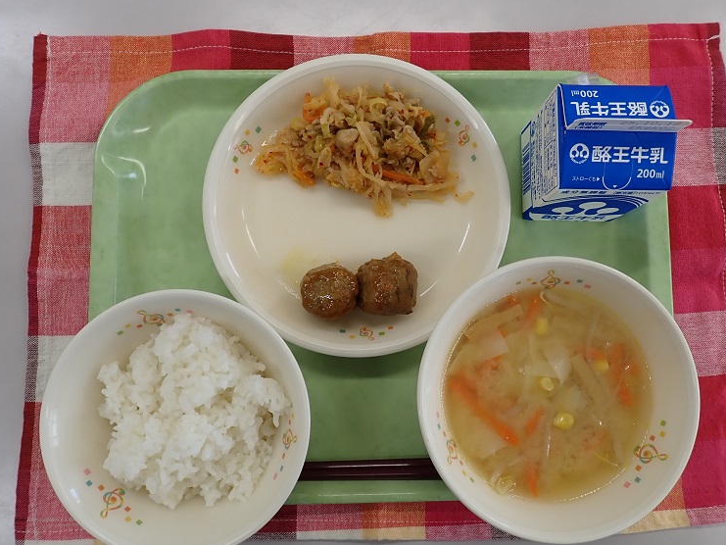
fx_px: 566
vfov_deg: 51.3
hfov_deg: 65.3
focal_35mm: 27
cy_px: 288
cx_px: 382
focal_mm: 4.5
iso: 100
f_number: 2.8
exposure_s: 1/80
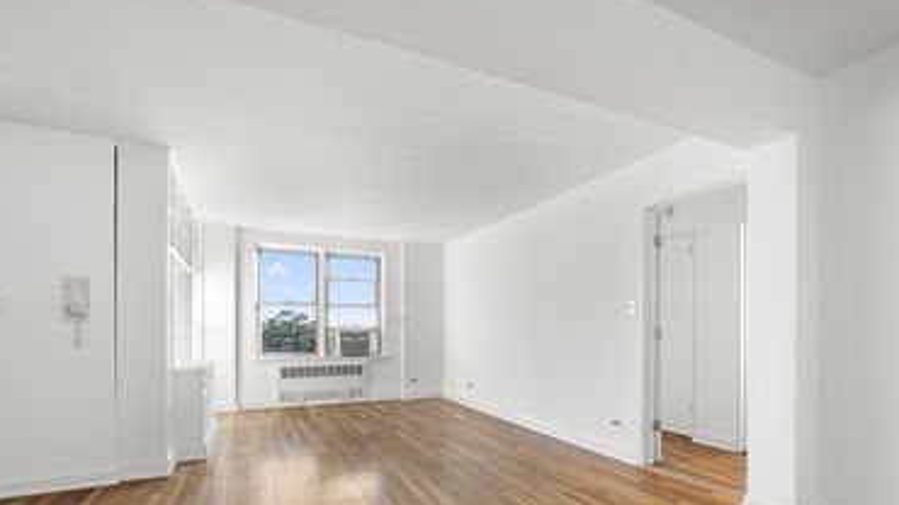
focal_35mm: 19
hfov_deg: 88.9
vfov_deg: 57.0
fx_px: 453
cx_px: 518
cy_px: 340
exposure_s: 1/10
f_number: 10
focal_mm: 14
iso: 320
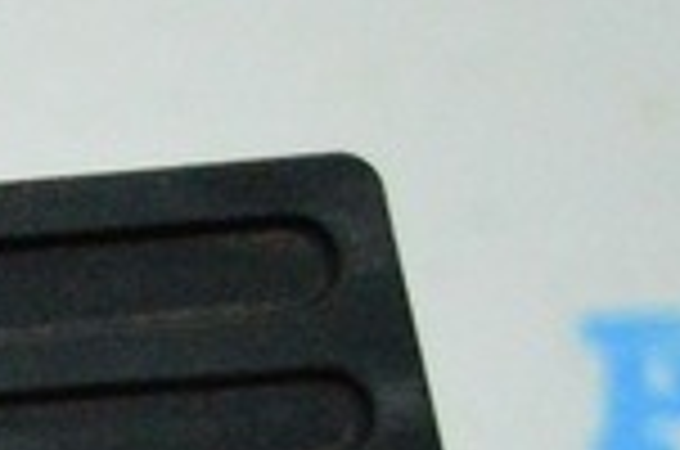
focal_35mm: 326
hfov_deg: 5.8
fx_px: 6145
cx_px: -1504
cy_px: 664
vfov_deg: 4.2
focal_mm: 32
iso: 6400
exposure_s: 1/800
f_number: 4.5
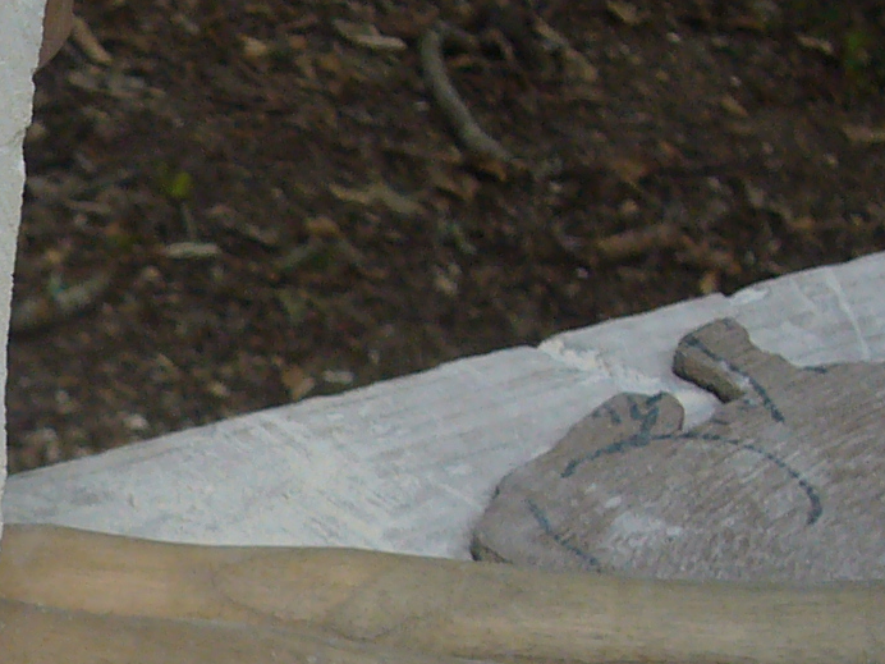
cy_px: 724
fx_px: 4372
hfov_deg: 11.2
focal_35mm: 171
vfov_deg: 8.6
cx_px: -313
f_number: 3.3
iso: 80
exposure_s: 1/250
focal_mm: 6.9
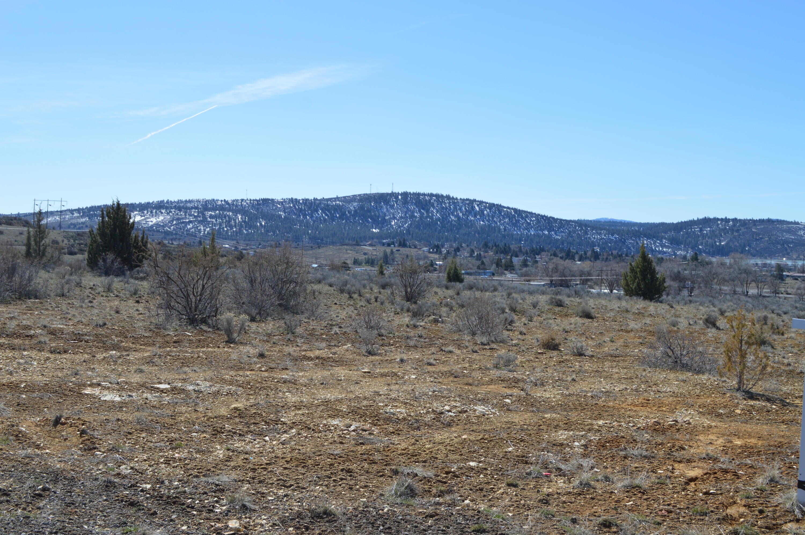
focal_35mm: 42
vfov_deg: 31.8
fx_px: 938
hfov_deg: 46.4
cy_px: 268
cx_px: 402
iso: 100
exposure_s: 1/250
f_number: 8
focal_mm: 28
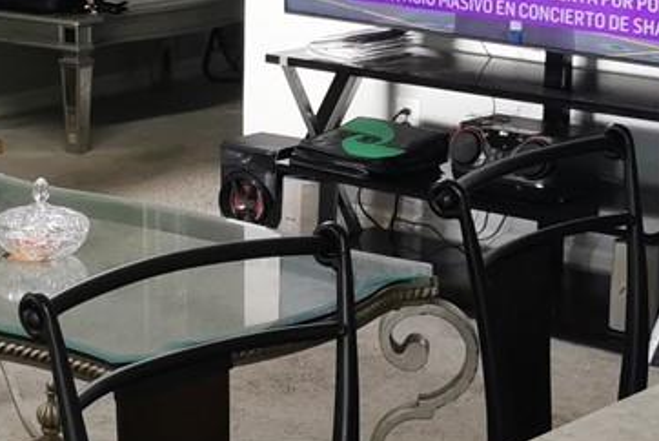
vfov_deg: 11.0
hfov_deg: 16.1
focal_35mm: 124
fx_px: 2272
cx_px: -51
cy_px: 100
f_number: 1.6
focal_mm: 5.56
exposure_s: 1/120
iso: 200
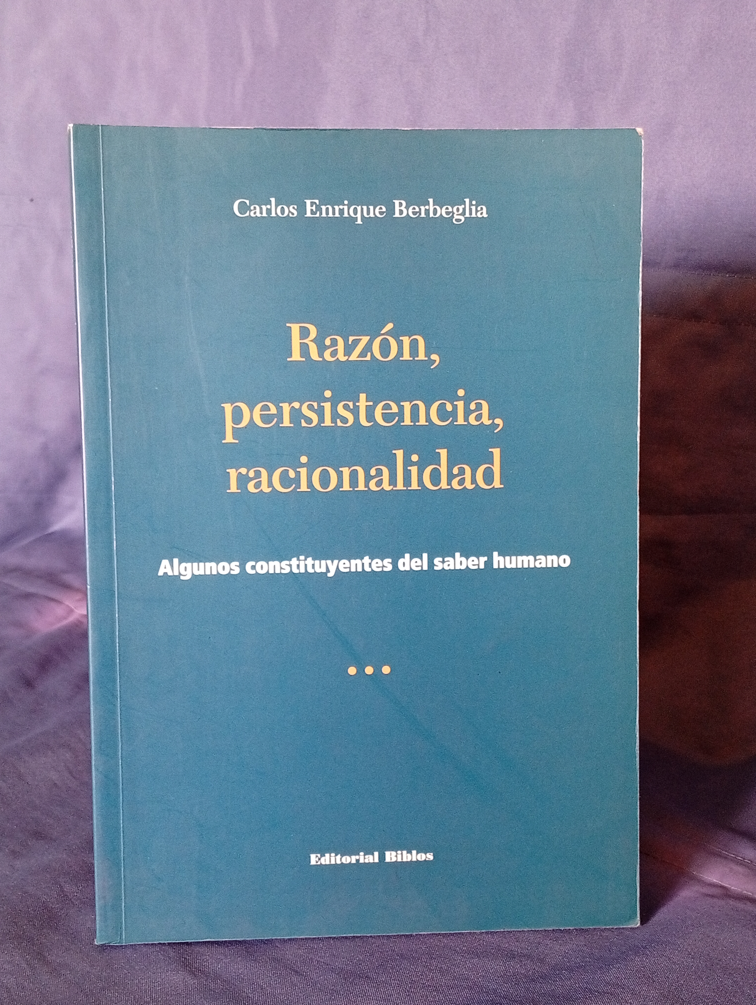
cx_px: 378
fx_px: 1249
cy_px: 502
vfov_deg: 43.8
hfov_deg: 33.7
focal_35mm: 43
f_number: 1.8
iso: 975
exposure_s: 1/20
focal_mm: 3.98
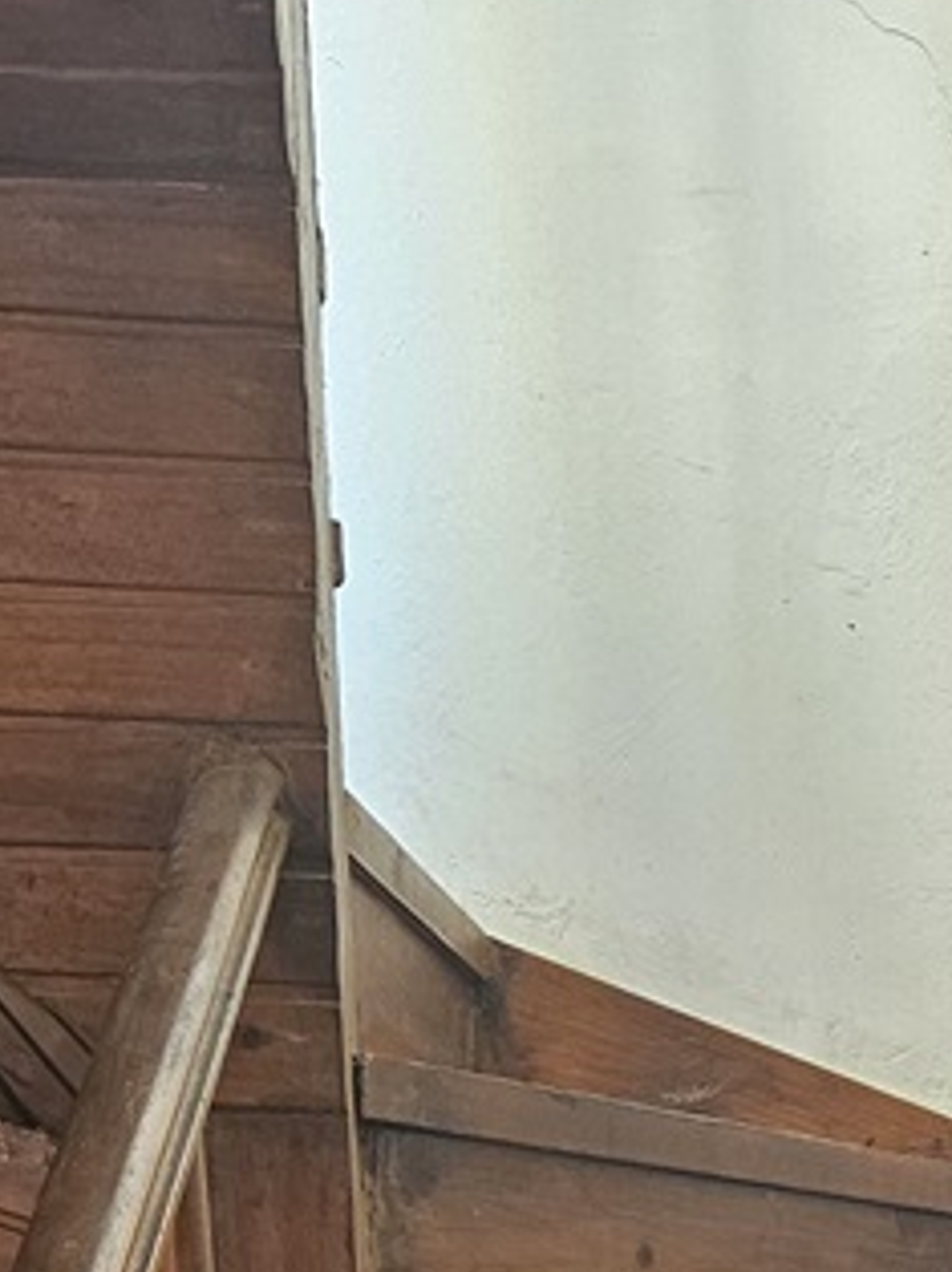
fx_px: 3231
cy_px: 1916
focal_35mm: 88
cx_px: 1163
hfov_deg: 16.1
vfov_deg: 19.4
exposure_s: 1/100
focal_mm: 5.4
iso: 320
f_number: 1.8
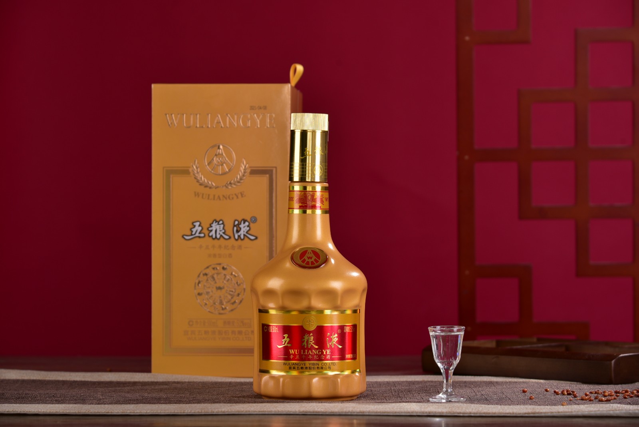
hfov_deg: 17.1
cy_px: 214
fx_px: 2131
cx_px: 320
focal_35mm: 120
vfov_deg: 11.4
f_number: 6.3
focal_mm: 120
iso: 100
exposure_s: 1/125
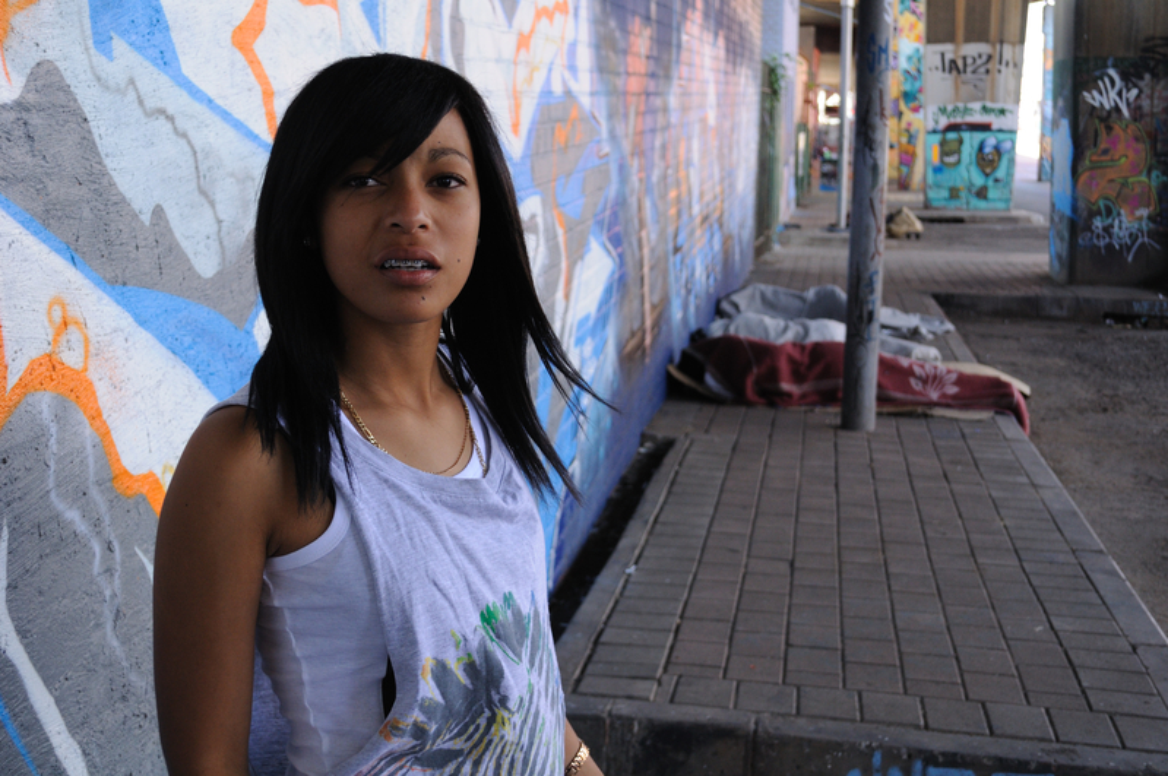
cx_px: 584
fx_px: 1458
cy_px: 388
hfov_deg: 43.6
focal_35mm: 45
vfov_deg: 29.8
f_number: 5.6
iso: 560
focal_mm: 30
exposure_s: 1/100
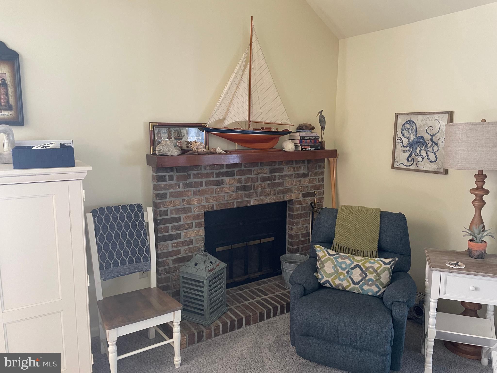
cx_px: 248
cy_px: 186
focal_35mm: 26
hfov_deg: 67.3
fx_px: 373
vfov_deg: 53.1
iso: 200
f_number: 1.6
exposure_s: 1/60
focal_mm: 4.2
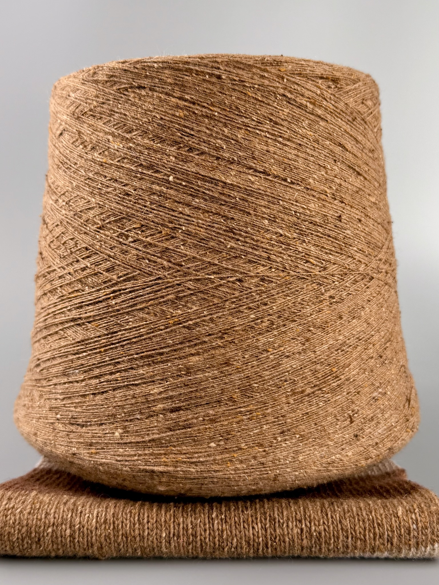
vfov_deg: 71.6
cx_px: 220
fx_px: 406
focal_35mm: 24
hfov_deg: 56.8
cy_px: 292
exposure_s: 1/543
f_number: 1.78
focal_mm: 6.76
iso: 80
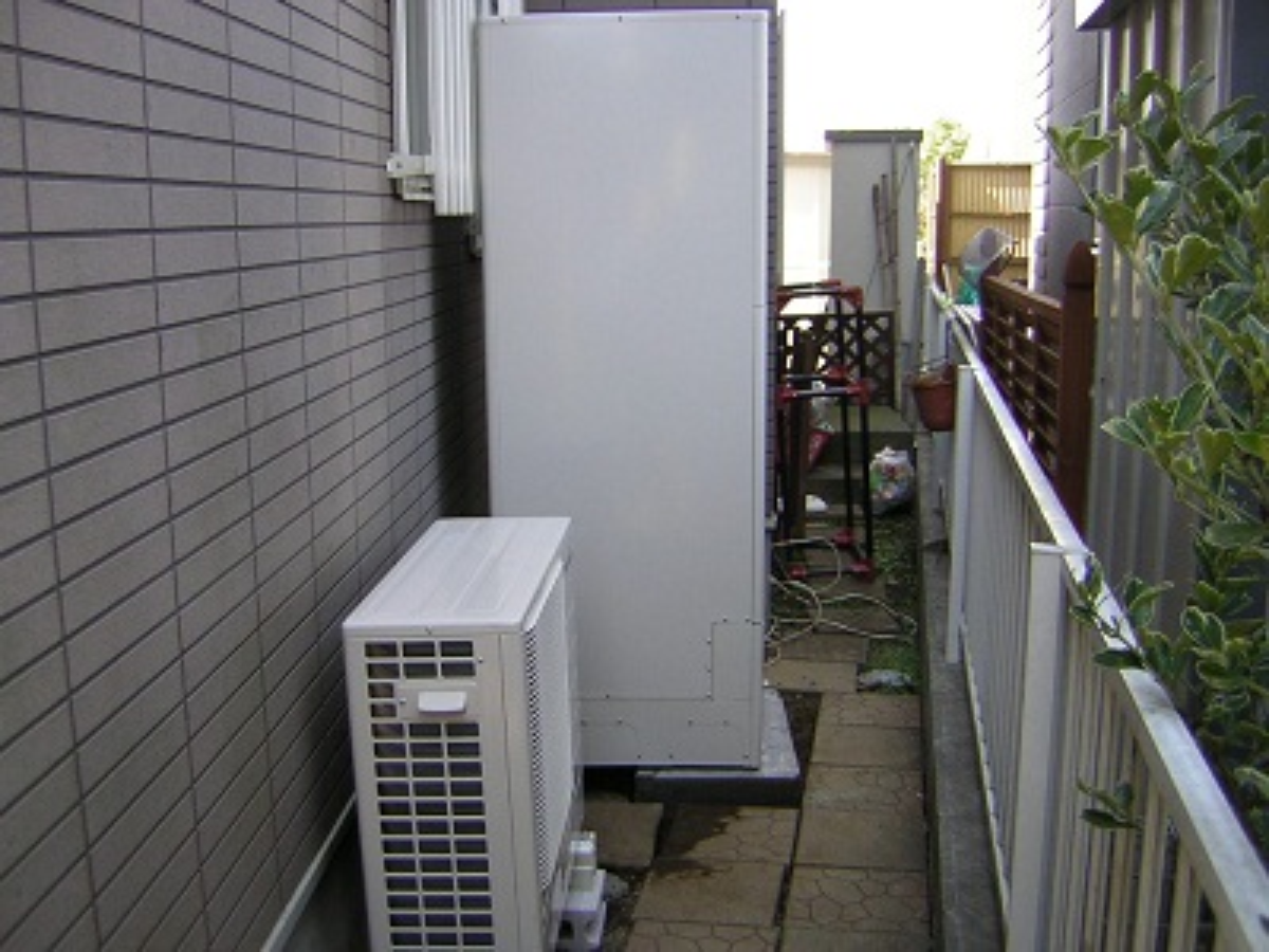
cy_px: 476
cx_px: 634
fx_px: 1320
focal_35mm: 36
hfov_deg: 51.4
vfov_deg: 39.7
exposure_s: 1/73.8
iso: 50
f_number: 2.6
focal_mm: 4.7
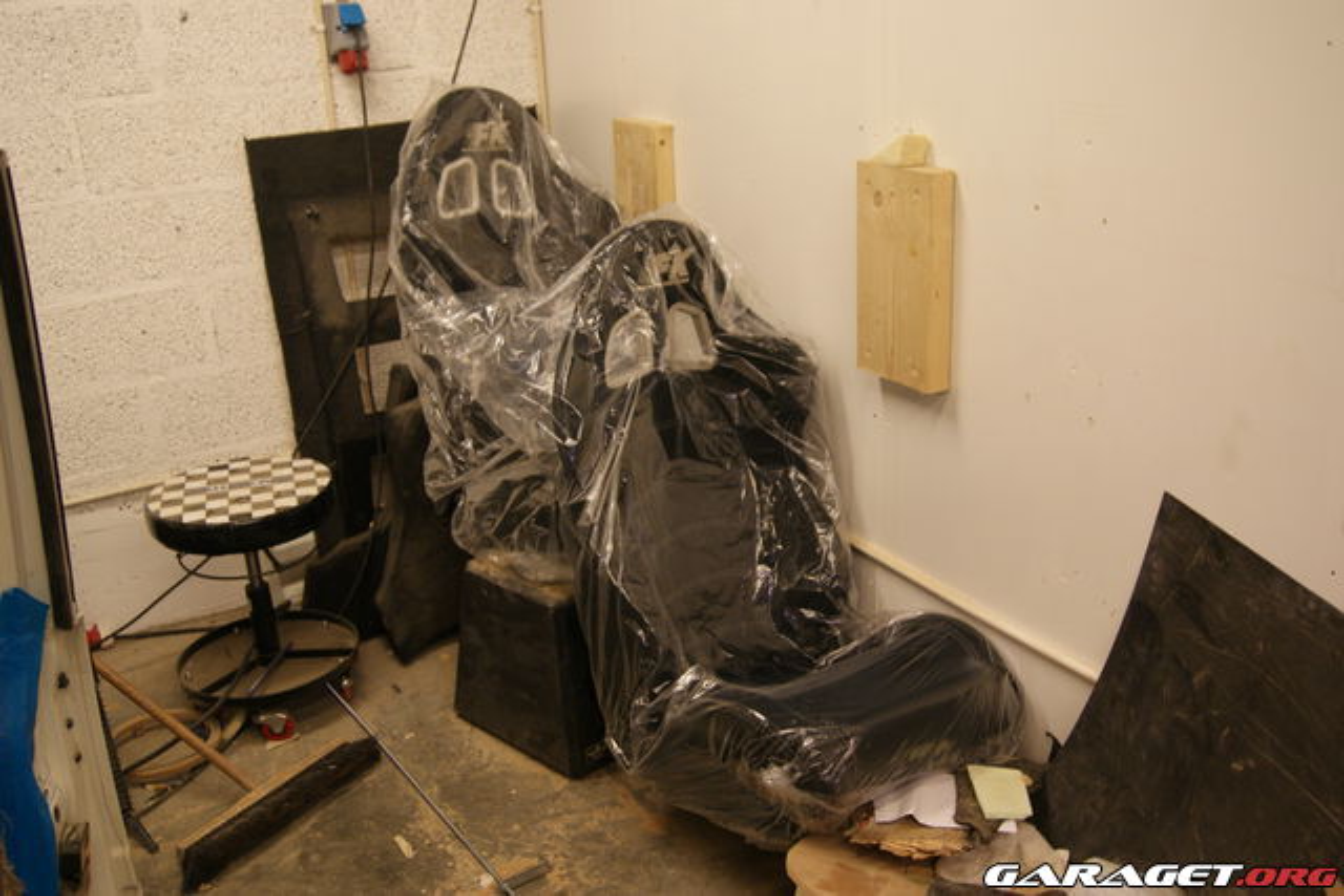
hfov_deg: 57.2
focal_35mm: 33
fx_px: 1232
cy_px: 448
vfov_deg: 40.0
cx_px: 672
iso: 400
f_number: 4
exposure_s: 1/10
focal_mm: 22
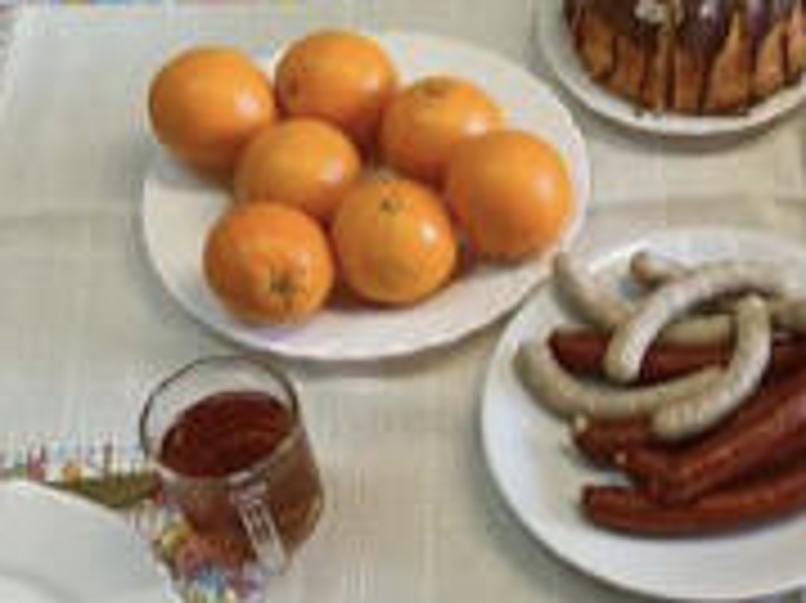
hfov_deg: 22.6
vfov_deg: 17.7
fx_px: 1931
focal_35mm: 83
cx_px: 824
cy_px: 389
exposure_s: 1/33
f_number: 1.8
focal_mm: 4
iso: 160
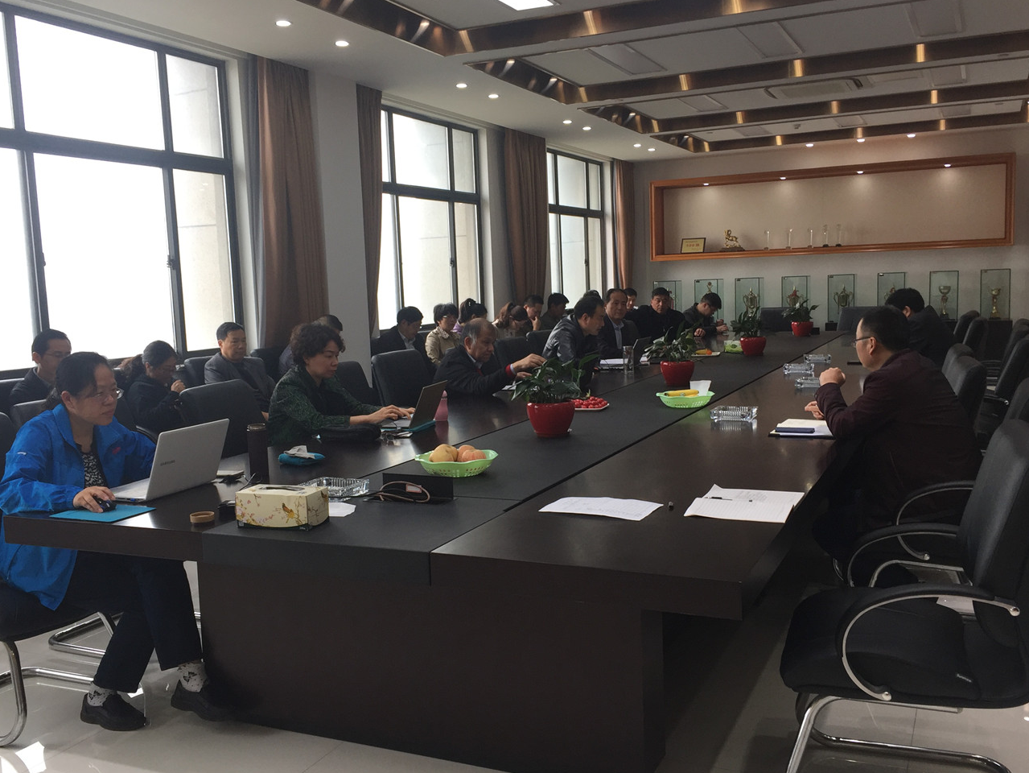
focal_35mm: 34
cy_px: 397
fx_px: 1011
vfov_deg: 41.8
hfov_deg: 53.9
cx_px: 496
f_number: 2.2
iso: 40
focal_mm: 4.15
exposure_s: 1/100
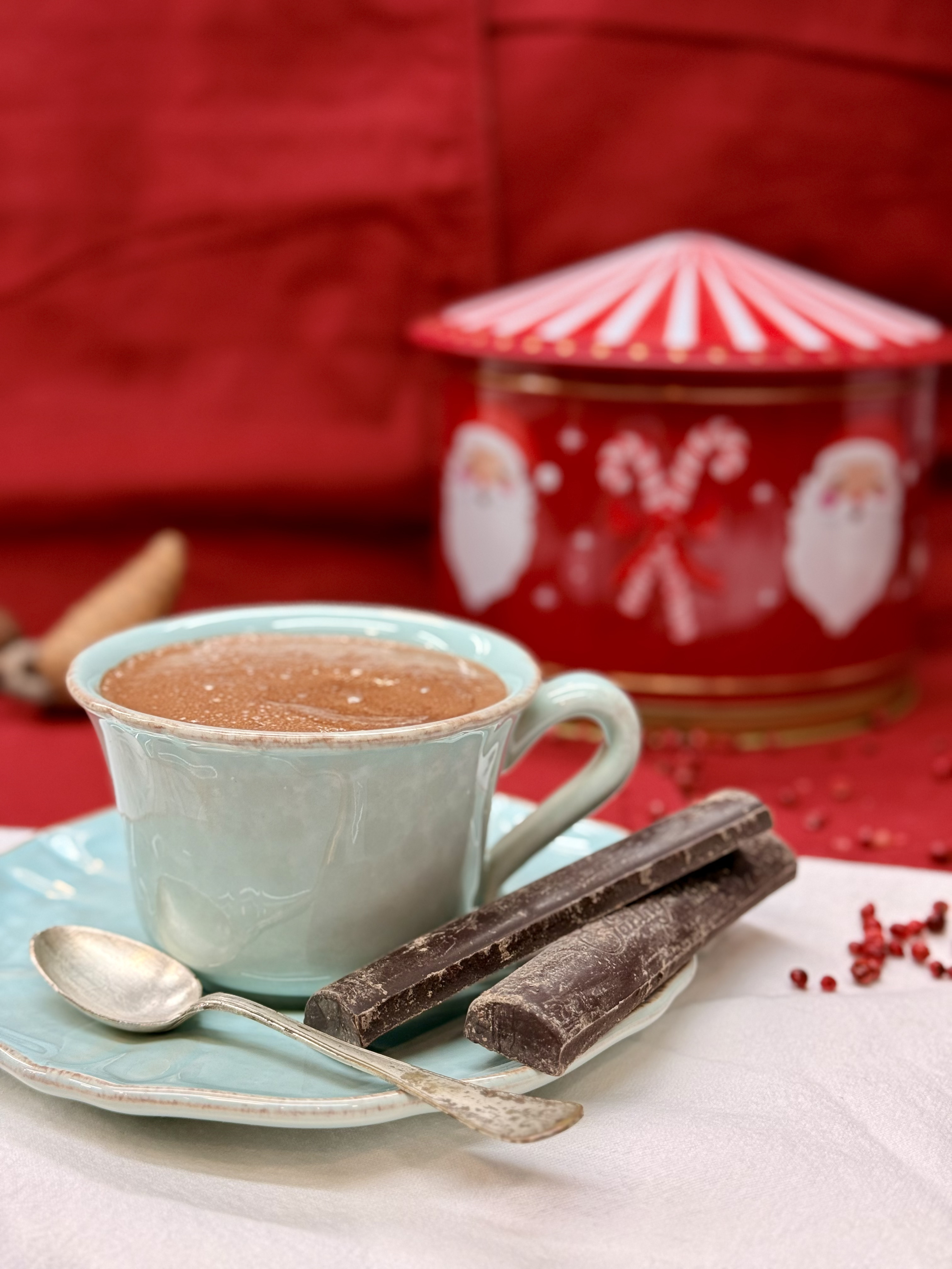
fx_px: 1760
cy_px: 634
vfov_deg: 39.7
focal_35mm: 48
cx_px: 476
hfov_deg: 30.3
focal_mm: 6.76
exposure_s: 1/100
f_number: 1.78
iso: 125
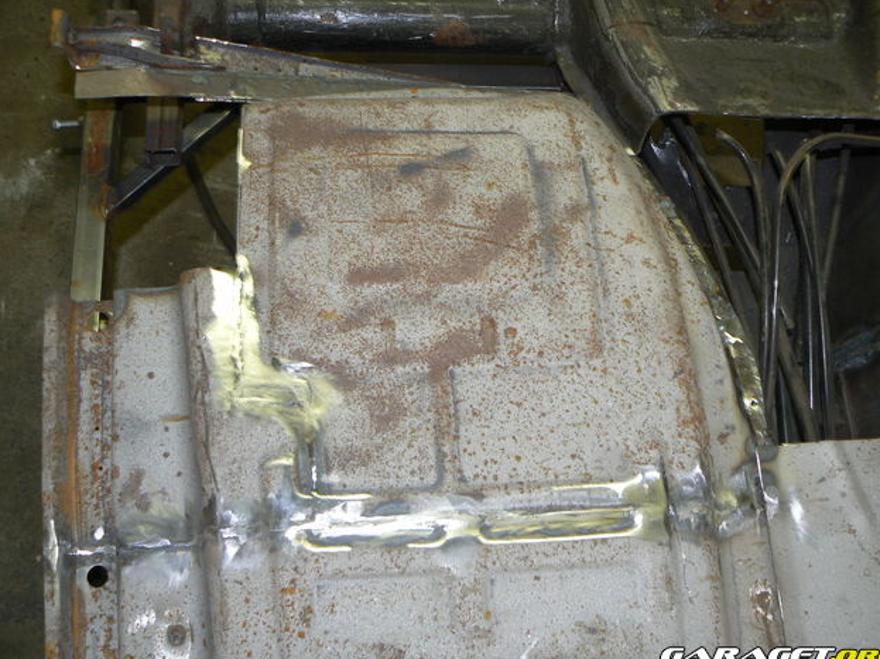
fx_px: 940
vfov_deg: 38.7
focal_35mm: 37
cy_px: 330
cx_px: 451
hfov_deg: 50.1
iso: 100
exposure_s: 1/30
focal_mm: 6
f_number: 2.8
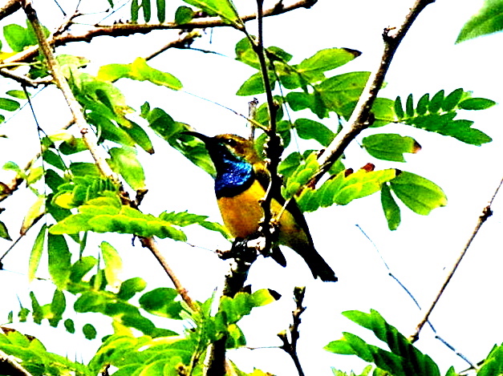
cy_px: 188
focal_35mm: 303
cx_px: 252
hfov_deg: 6.5
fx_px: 4399
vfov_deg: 4.9
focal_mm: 50
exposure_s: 1/386
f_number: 4.4
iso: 50
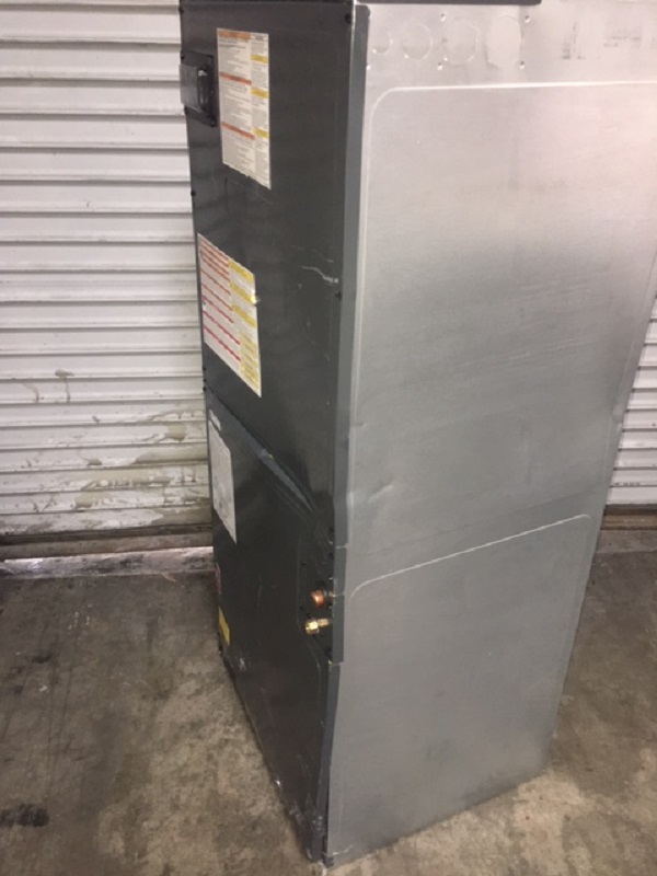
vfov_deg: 61.7
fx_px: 734
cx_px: 328
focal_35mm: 29
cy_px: 438
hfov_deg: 48.2
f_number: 2.2
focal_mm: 4.15
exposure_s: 1/16
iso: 125
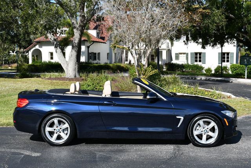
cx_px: 126
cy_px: 84
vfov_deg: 25.1
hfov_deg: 36.8
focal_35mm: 54
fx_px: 377
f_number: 8
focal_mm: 27
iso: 100
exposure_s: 1/250
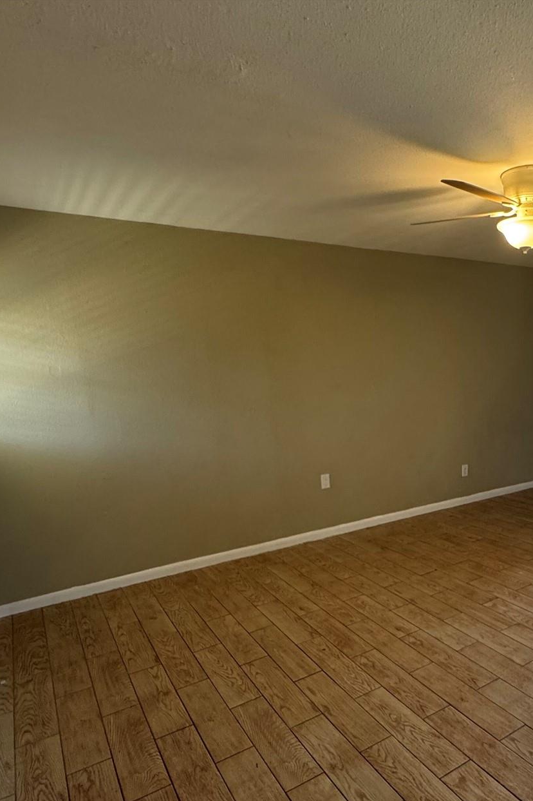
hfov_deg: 50.7
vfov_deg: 72.7
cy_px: 494
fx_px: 533
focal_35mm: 24
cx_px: 406
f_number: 2.2
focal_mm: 2.22
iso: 250
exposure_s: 1/60
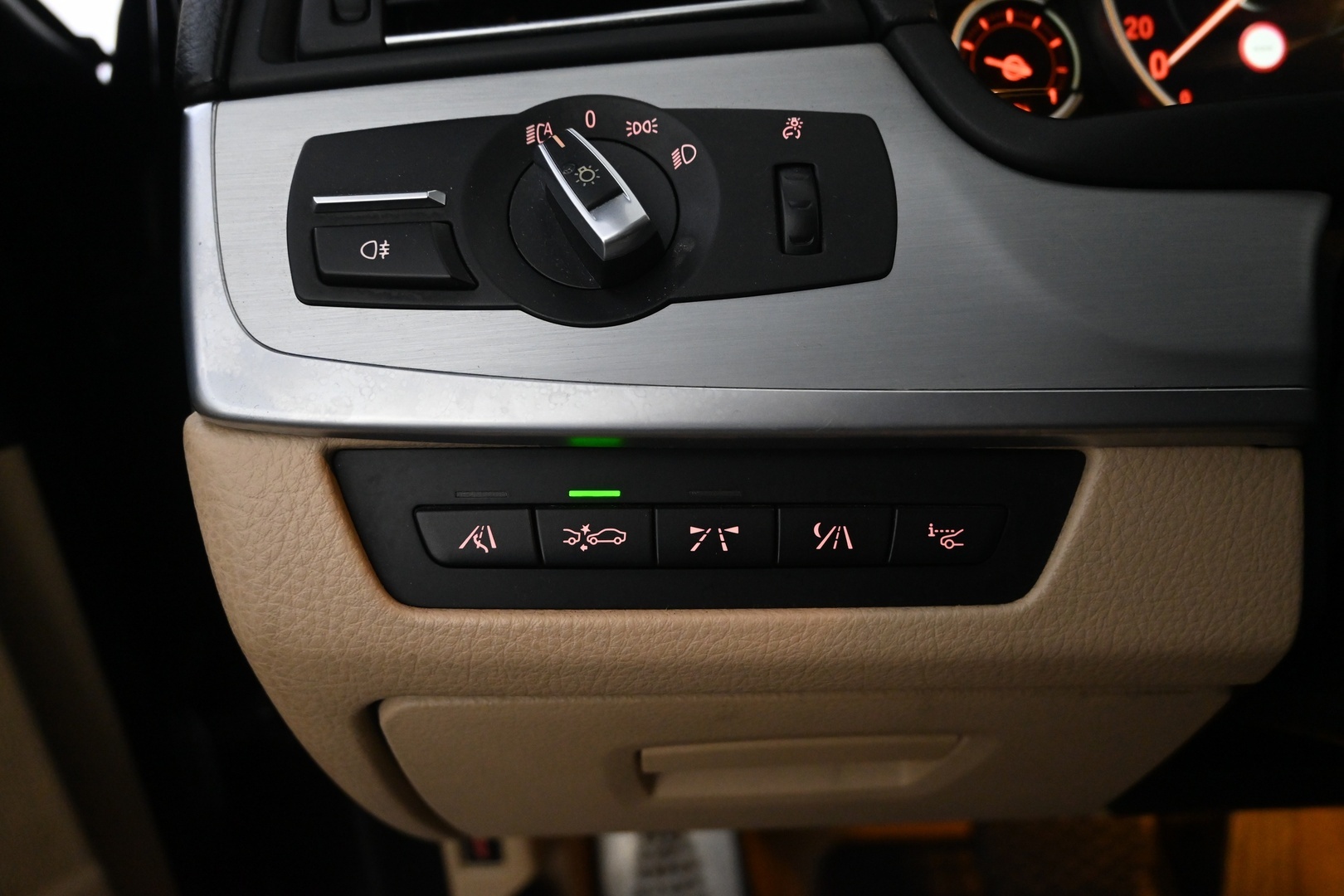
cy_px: 448
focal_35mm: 30
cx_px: 672
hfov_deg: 61.9
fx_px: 1120
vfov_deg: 43.6
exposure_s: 1/60
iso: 2500
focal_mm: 20
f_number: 3.8
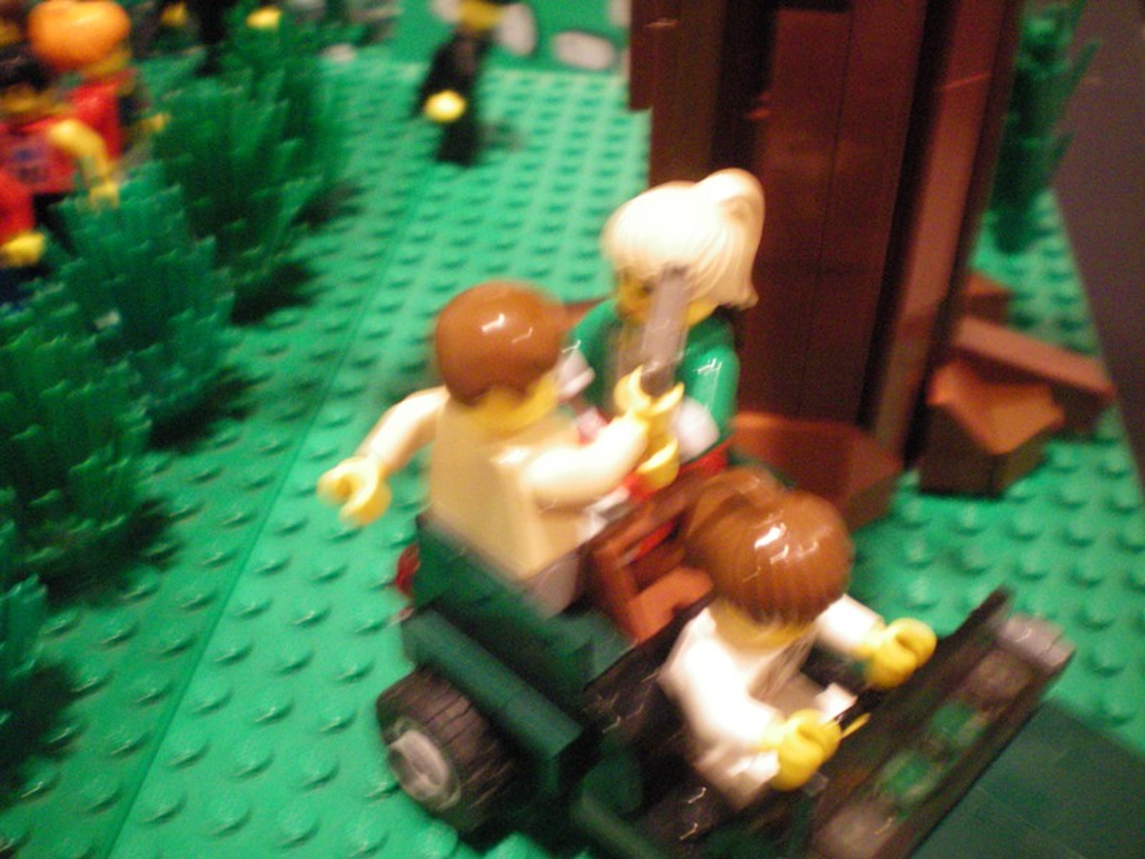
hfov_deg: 49.0
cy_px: 430
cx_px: 572
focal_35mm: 38
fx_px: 1257
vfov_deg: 37.7
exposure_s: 1/8
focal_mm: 6.3
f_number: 3.1
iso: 400
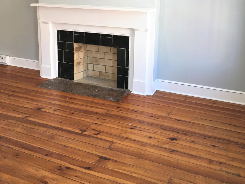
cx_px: 123
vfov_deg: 35.9
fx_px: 276
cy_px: 42
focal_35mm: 39
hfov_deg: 47.9
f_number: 2.2
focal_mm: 4.15
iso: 40
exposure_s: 1/30
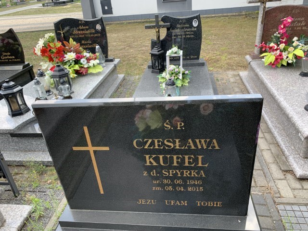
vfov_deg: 53.1
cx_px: 154
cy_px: 116
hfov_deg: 67.3
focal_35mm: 26
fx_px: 231
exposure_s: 1/255
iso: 25
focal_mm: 4.25
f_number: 1.8
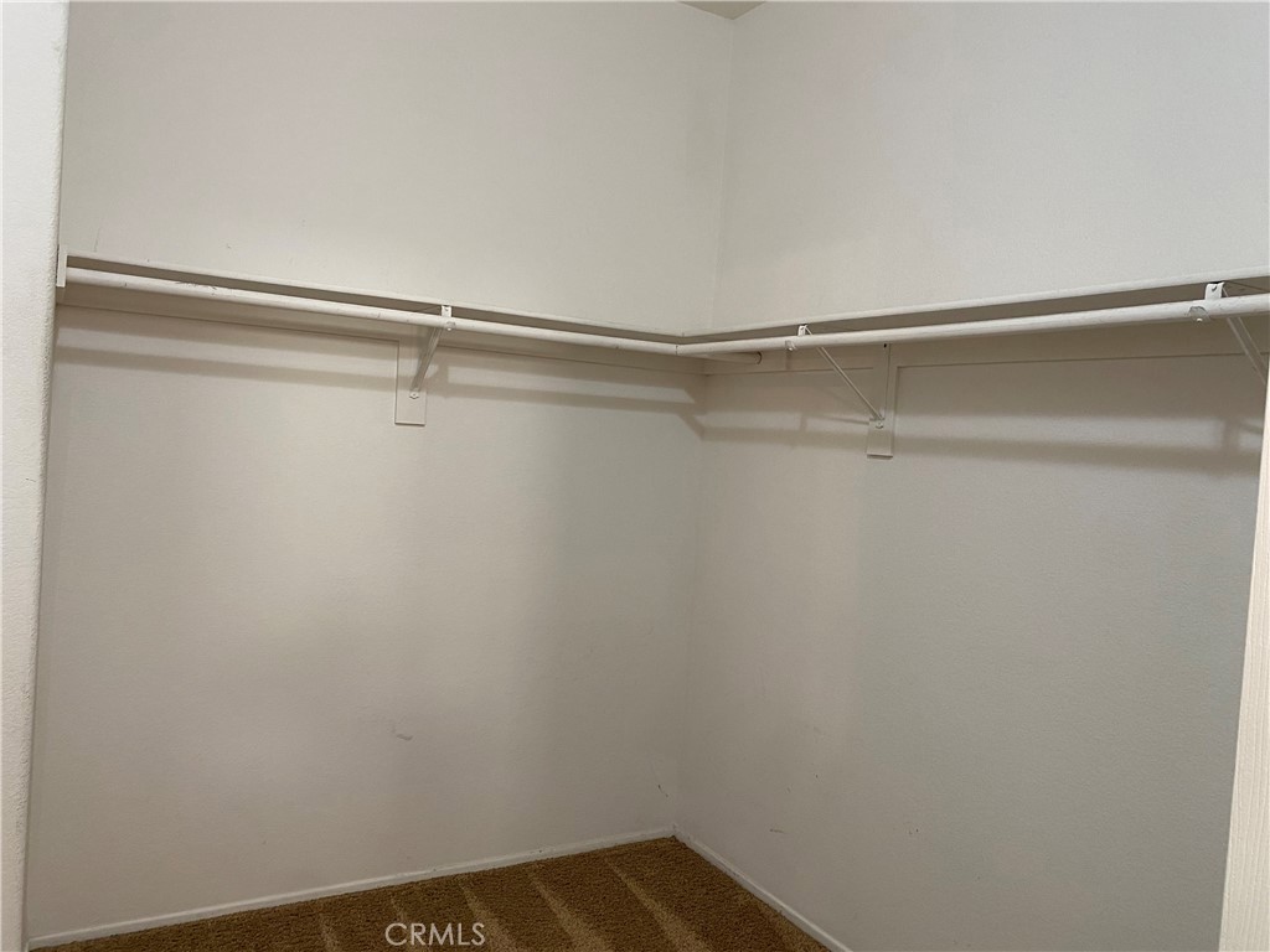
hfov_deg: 67.3
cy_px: 476
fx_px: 954
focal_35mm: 26
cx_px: 635
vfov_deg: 53.1
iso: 160
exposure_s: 1/60
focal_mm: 4.25
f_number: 1.8
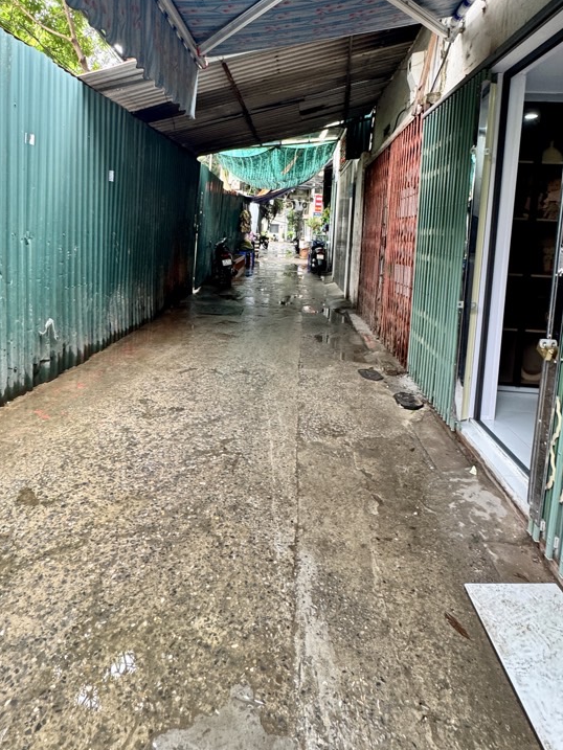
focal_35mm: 20
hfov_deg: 65.9
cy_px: 265
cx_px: 262
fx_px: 434
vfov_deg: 79.6
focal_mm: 2.22
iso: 160
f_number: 2.2
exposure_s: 1/99
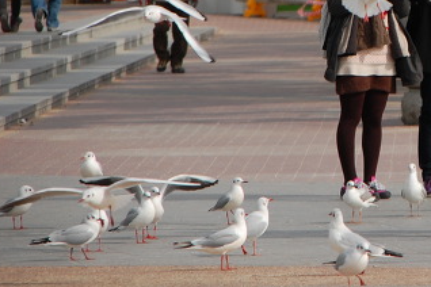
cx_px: 457
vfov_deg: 2.1
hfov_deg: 3.2
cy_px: -17
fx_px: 7805
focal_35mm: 652
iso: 200
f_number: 6.3
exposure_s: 1/1000
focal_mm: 180
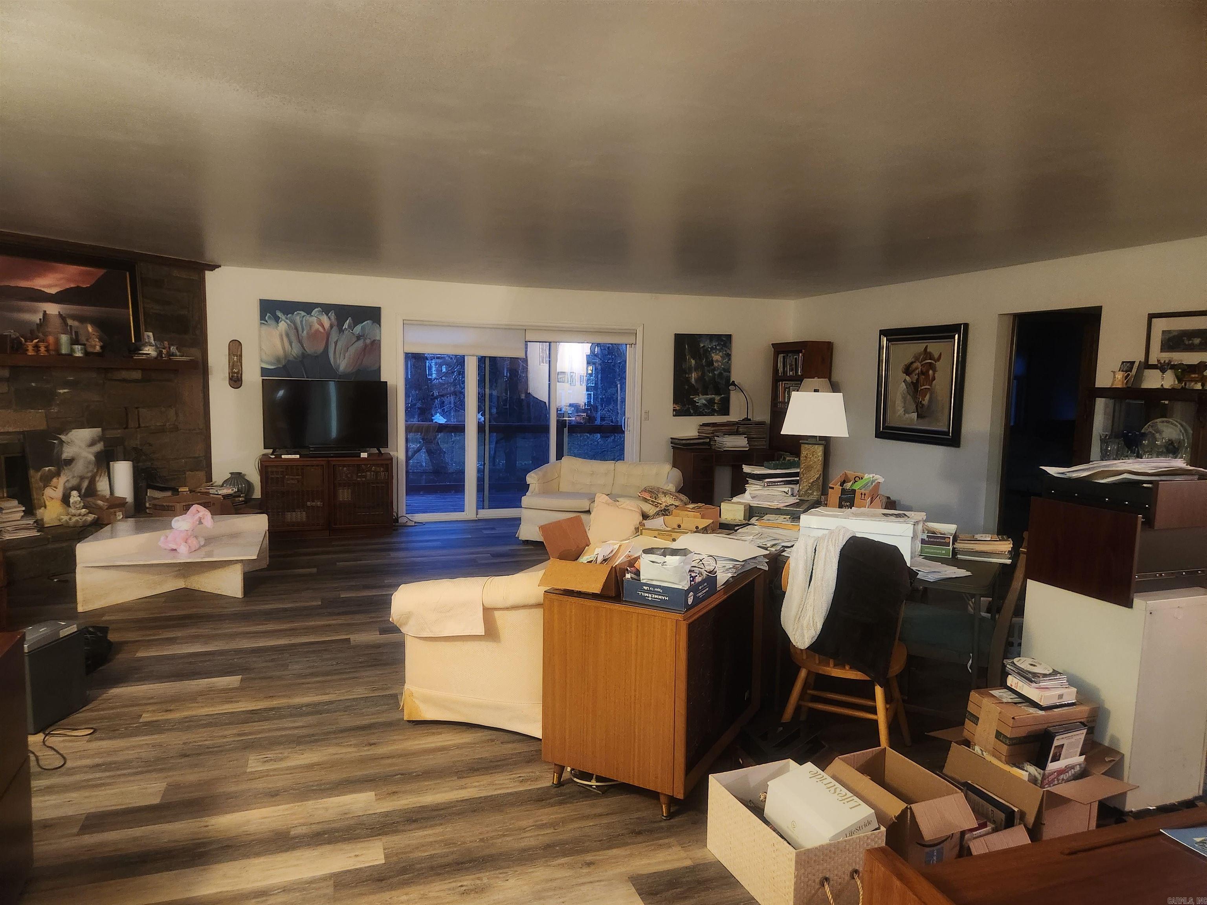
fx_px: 802
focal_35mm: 23
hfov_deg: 73.9
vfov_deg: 58.9
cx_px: 604
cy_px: 452
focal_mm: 5.4
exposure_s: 1/24
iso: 640
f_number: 1.8
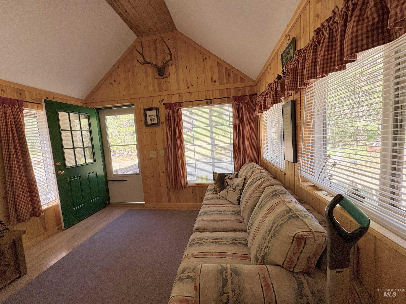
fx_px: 164
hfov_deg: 102.1
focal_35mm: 14
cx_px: 203
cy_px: 152
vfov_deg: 85.7
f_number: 2.2
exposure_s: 1/99
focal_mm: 2.22
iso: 80
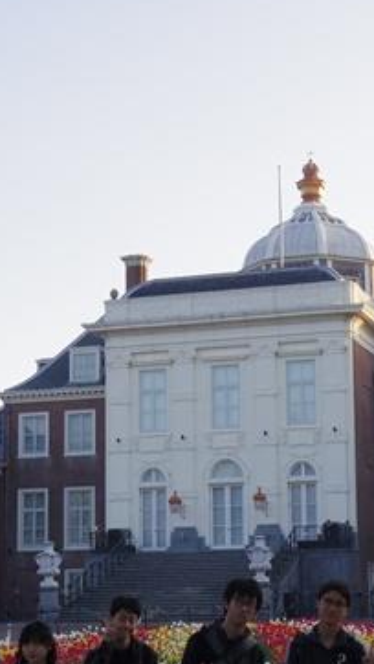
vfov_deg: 26.8
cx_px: 227
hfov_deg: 15.3
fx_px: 1391
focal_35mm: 79
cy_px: 385
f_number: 4.5
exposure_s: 1/500
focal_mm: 9
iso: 500
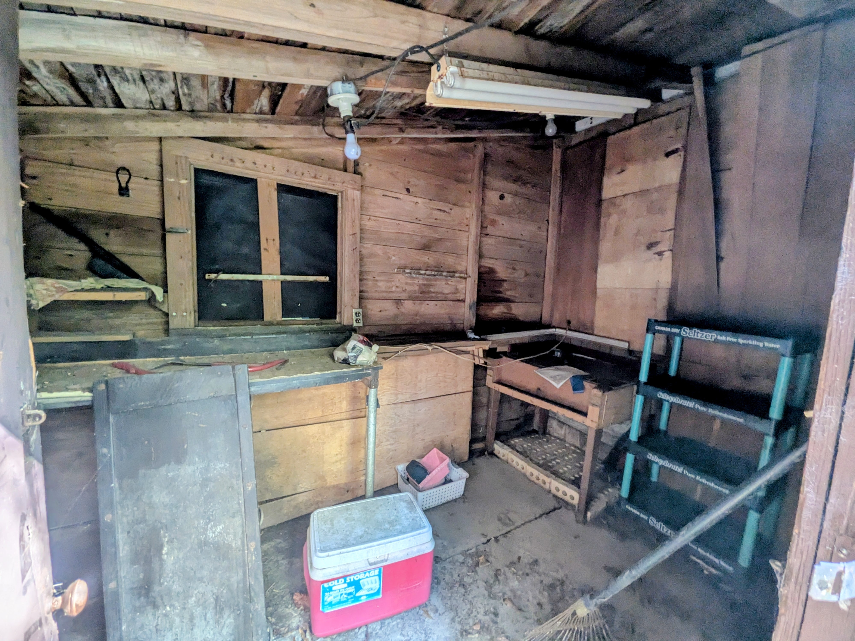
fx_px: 346
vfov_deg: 85.7
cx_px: 428
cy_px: 320
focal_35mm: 14
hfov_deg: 102.1
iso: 95
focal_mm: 1.85
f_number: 2.2
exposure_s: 1/20.7
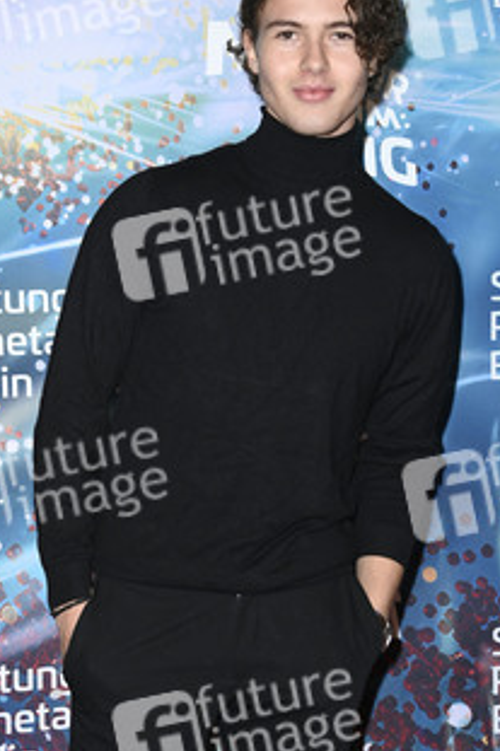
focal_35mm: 90
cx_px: 307
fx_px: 1877
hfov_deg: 15.2
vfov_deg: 22.6
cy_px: 365
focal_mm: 70
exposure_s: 1/160
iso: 500
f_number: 5.6
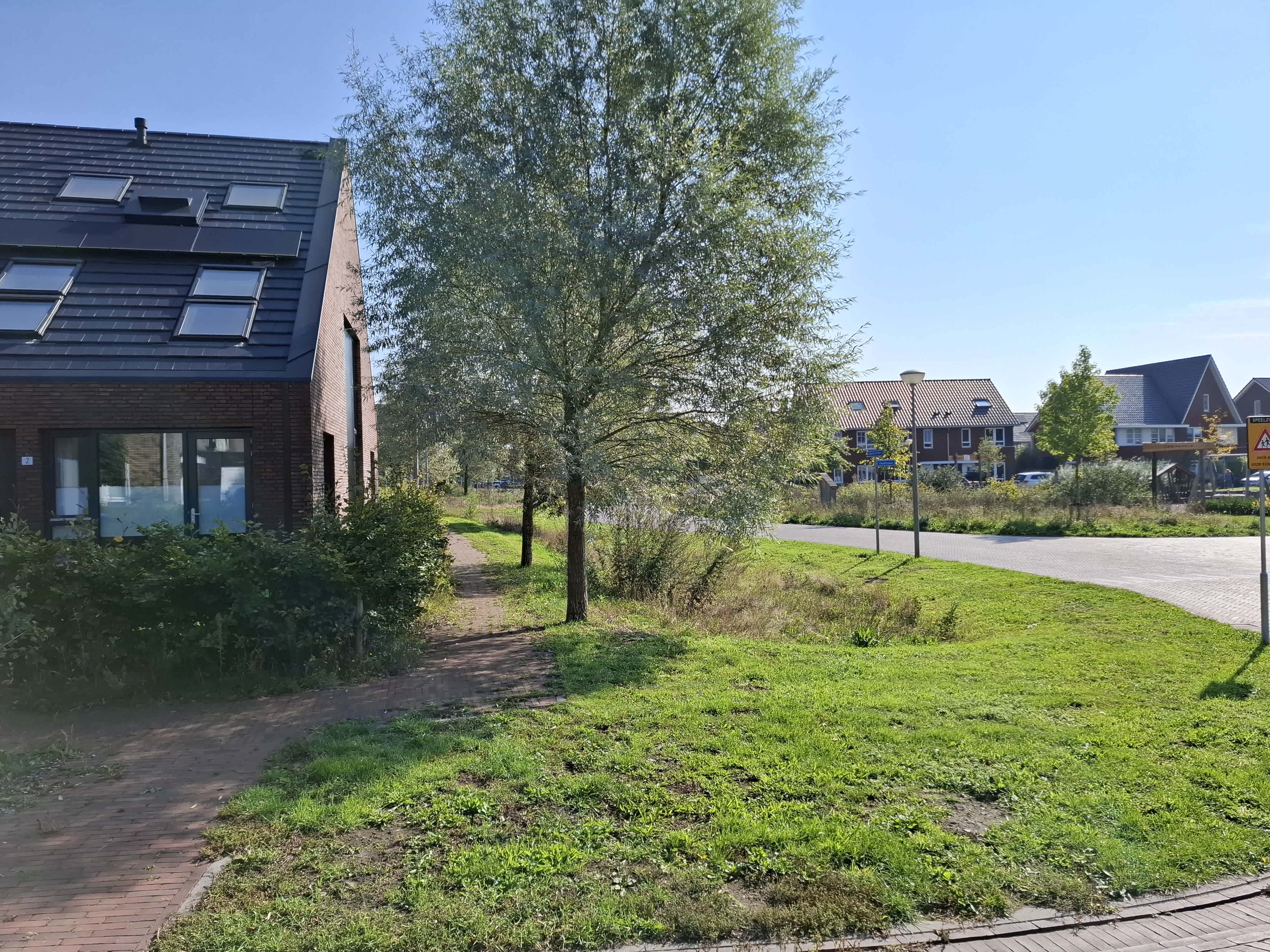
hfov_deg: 73.9
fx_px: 844
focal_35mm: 23
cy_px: 476
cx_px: 635
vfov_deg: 58.9
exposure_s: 1/2786
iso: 50
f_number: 1.8
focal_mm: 5.5
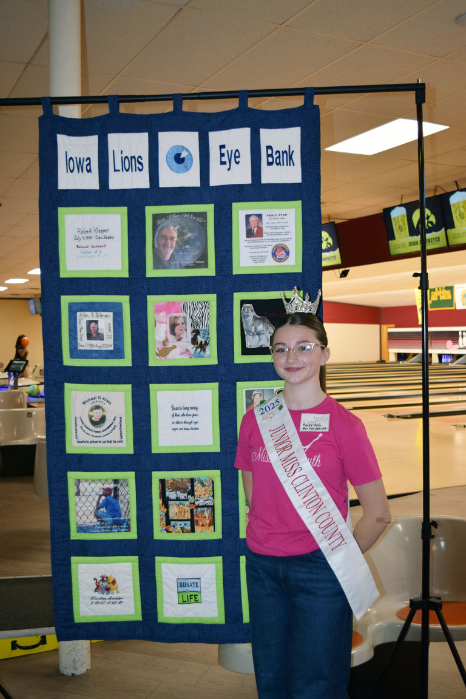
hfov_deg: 34.2
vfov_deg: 49.6
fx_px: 757
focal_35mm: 39
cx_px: 233
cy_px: 350
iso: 800
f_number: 4
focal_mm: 26
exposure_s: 1/60
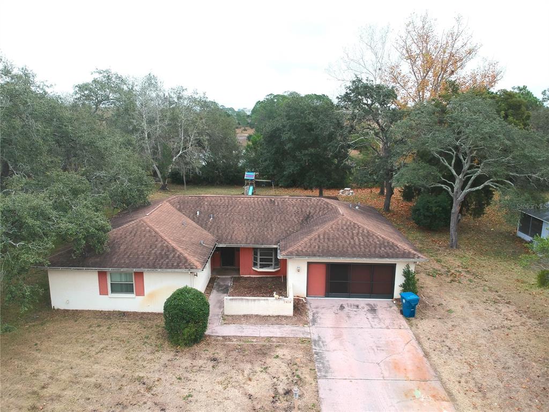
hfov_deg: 69.4
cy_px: 206
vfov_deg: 54.9
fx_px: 396
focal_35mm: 25
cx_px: 274
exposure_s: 1/80
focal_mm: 4.49
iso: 100
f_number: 2.6
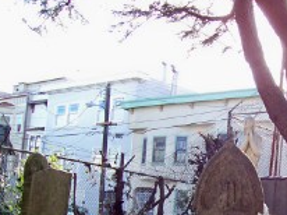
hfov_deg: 26.2
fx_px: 596
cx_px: 258
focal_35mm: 72
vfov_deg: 20.0
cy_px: 190
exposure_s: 1/180
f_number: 2.8
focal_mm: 5.6
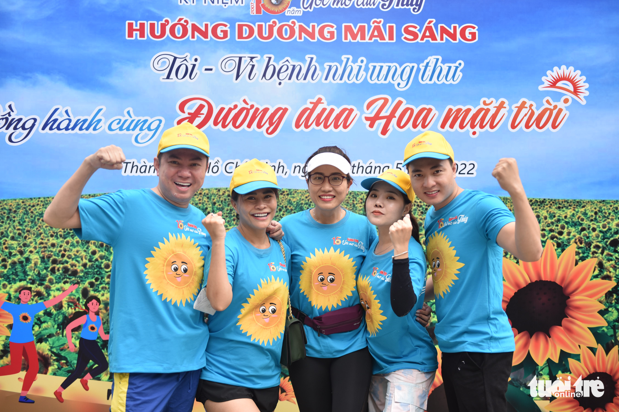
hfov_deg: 43.6
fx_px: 774
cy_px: 206
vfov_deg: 29.9
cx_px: 310
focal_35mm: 45
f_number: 2.8
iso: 320
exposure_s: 1/400
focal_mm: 45
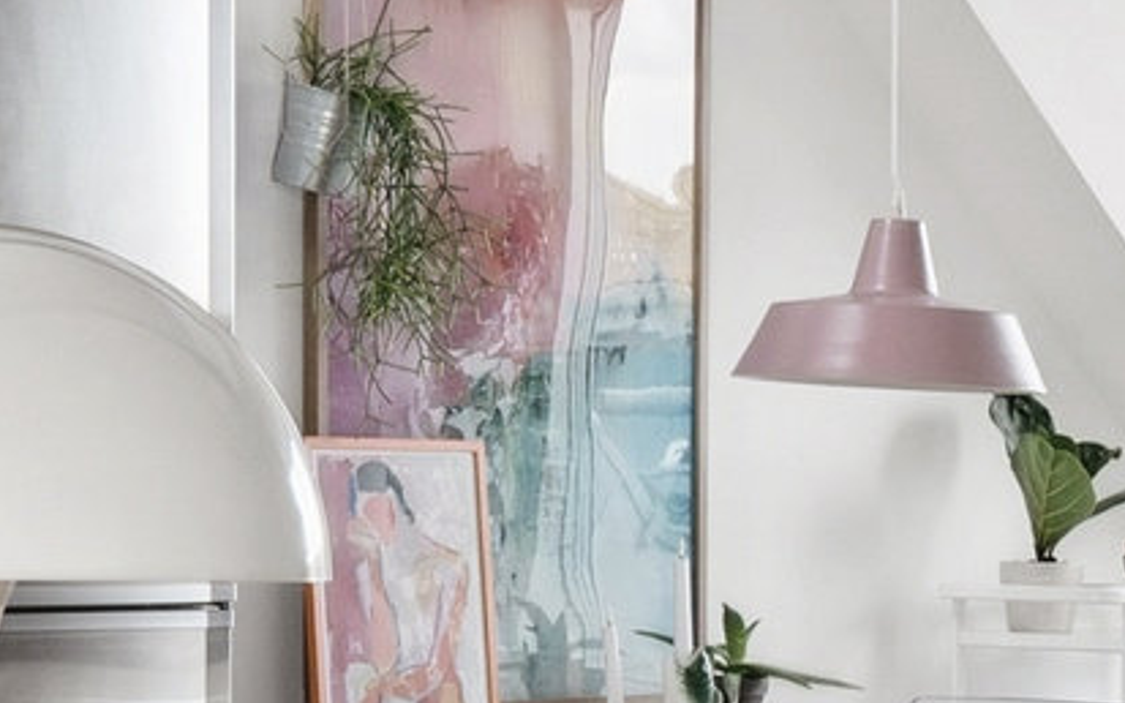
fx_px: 4650
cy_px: 733
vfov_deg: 8.6
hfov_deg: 13.6
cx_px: 1120
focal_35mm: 152
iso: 640
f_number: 9
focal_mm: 20.5
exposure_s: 1/30
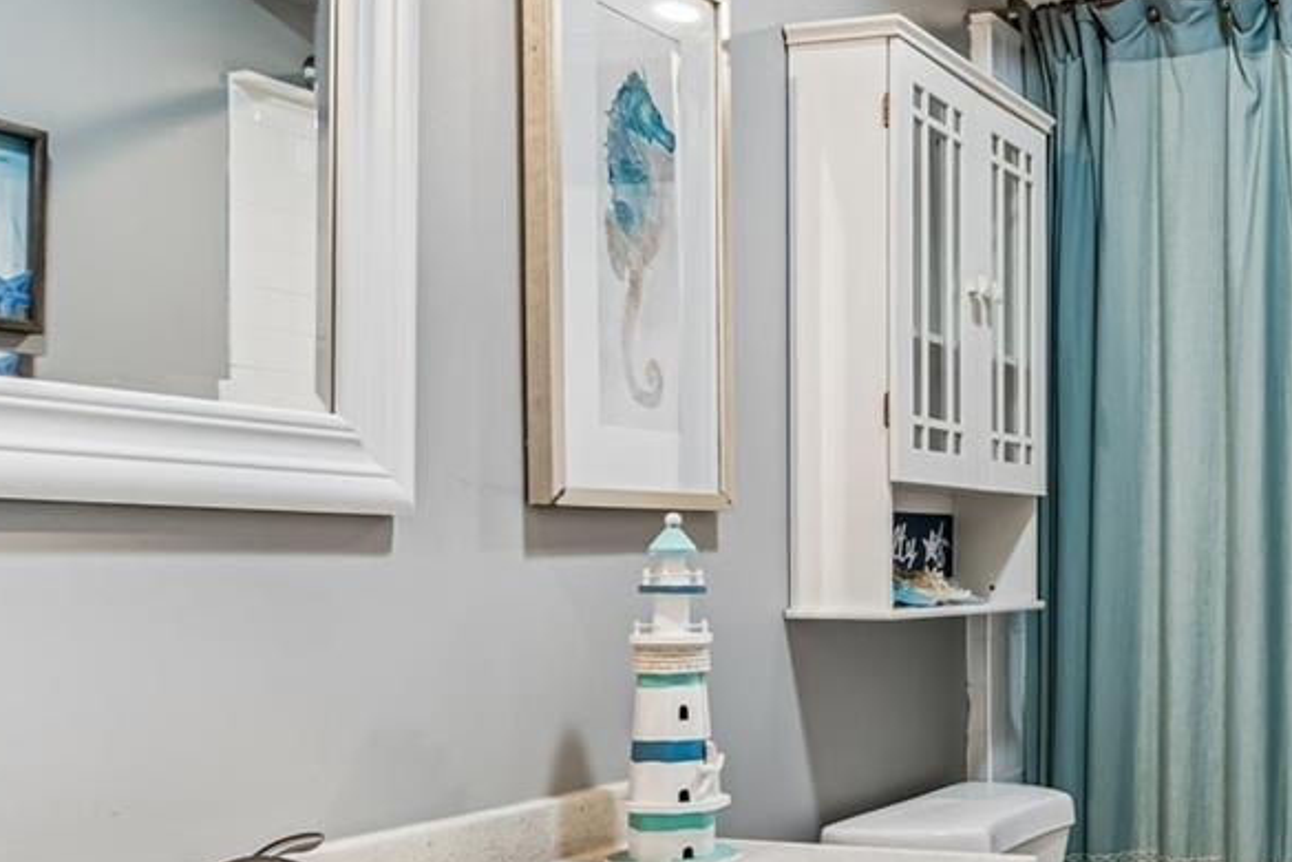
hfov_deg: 42.1
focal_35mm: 41
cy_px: 564
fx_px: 1471
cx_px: 1243
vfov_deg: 32.4
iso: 100
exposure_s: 1/2.5
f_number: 7.1
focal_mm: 10
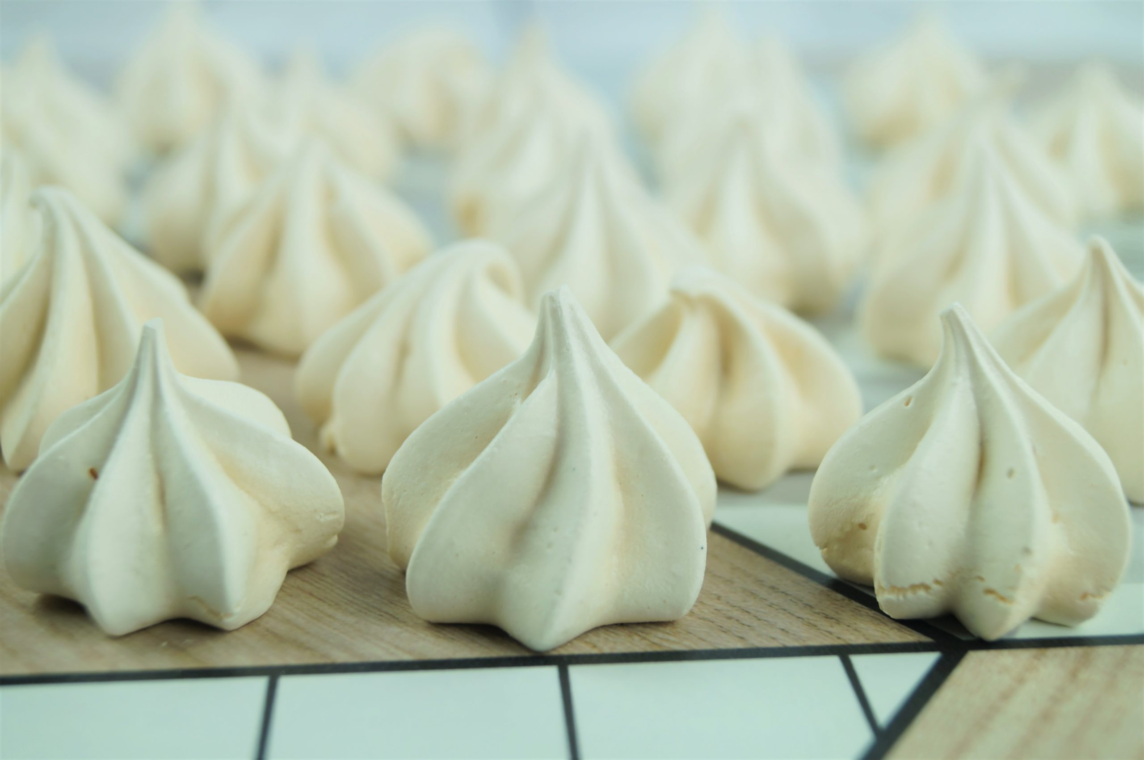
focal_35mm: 52
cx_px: 572
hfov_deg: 37.9
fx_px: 1667
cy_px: 380
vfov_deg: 25.7
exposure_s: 1/40
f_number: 5.6
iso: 100
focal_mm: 35
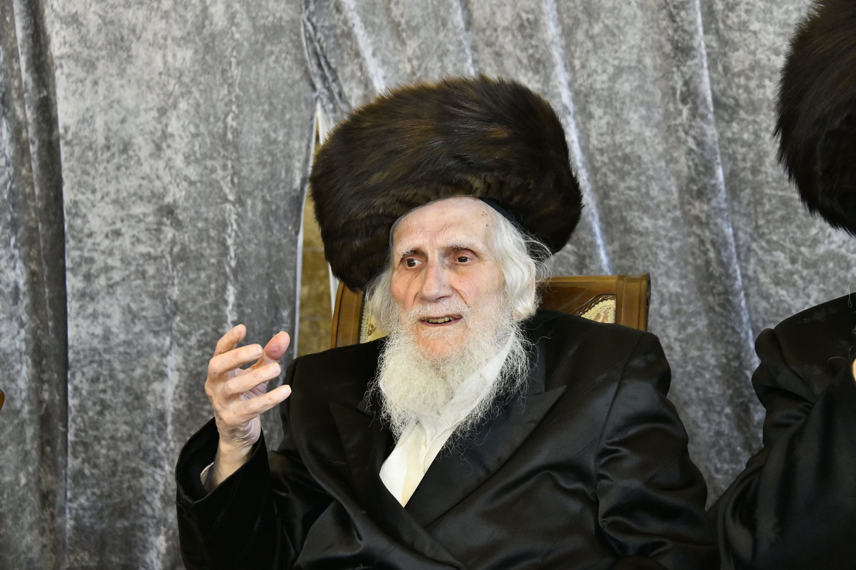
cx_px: 428
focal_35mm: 65
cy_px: 285
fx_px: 1545
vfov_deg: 20.9
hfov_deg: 31.0
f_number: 5.6
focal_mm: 65
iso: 4000
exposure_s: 1/125
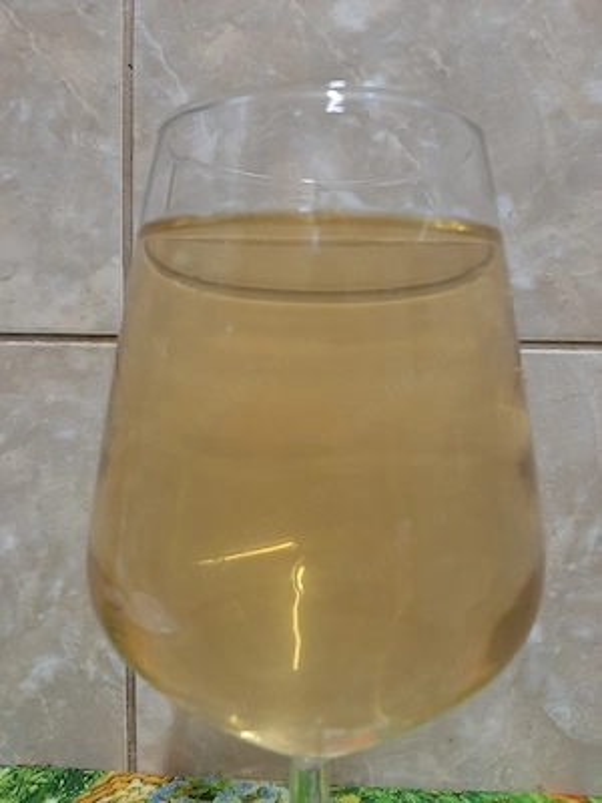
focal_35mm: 26
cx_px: 301
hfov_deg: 53.1
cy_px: 402
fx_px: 603
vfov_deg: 67.3
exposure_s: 1/50
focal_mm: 3.93
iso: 200
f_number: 1.7
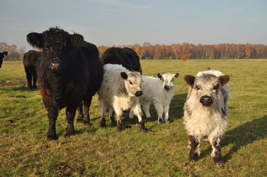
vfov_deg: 26.4
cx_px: 134
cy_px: 88
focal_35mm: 51
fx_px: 378
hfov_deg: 38.9
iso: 400
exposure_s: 1/320
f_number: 8
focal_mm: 34
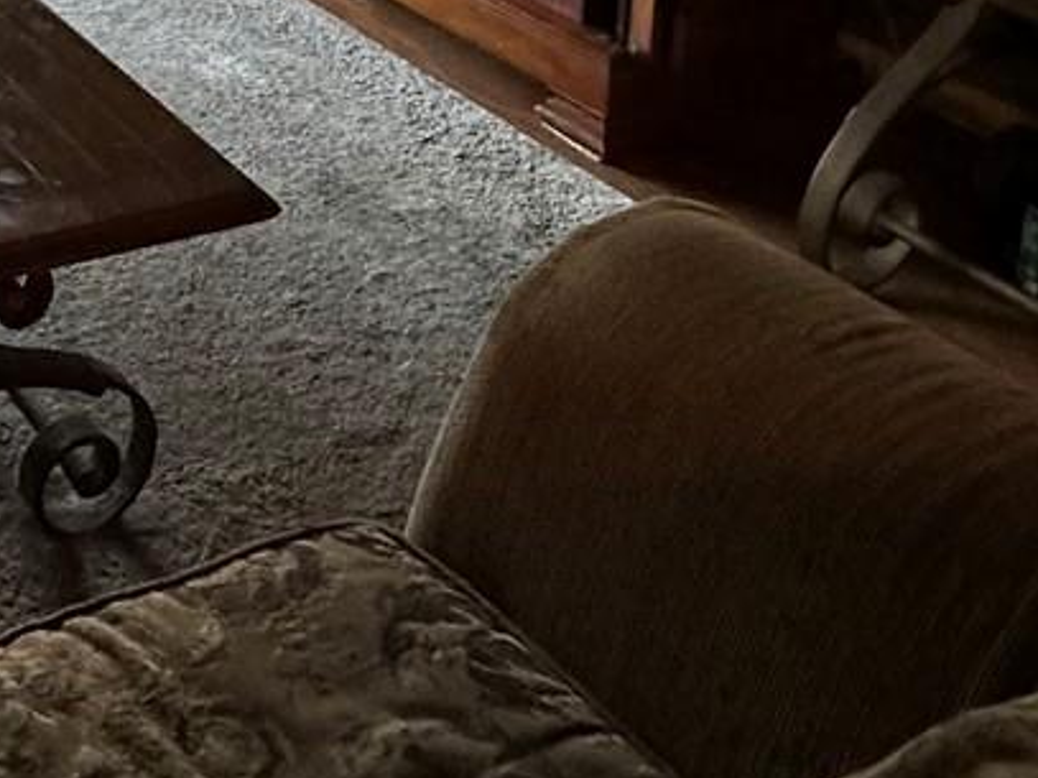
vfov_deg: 22.2
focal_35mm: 55
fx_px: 1649
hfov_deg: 30.7
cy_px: -370
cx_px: -143
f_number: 2.2
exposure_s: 1/60
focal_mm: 2.22
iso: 500
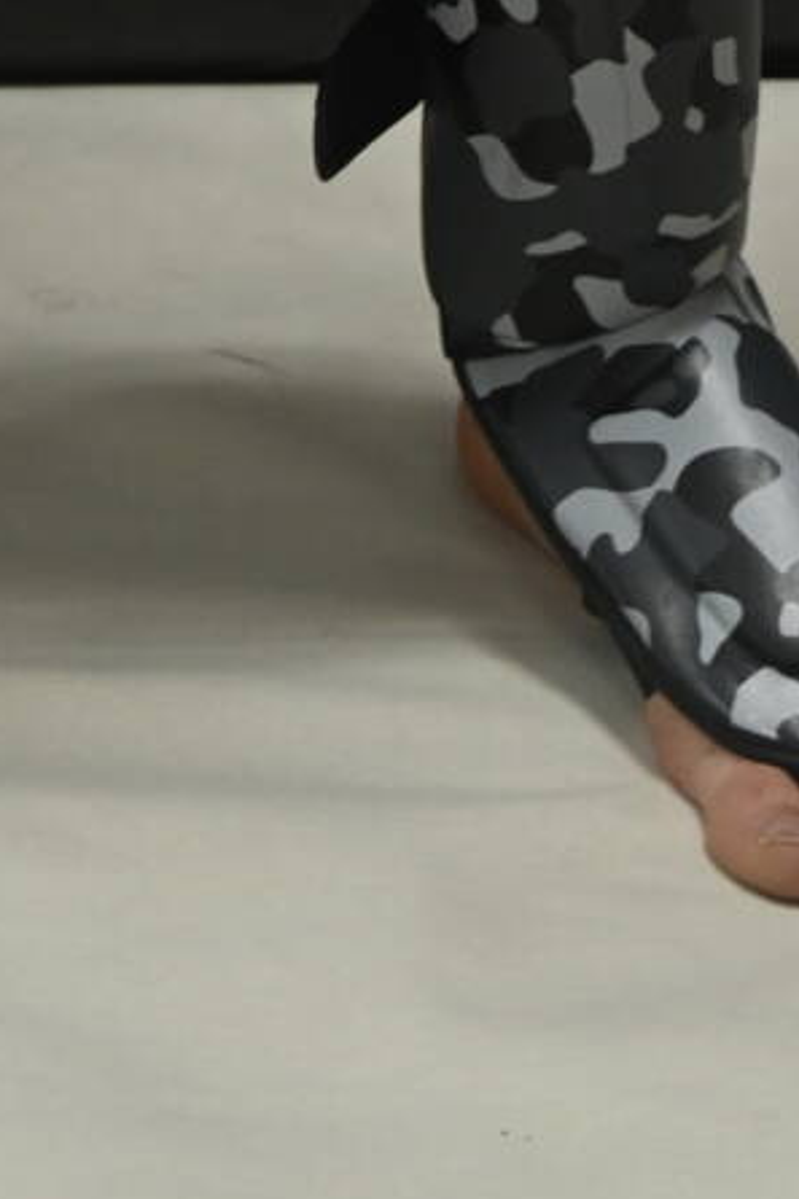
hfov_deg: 5.5
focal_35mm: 247
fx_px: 8229
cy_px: -2202
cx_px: -87
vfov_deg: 7.5
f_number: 3.2
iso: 800
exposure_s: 1/50
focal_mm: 43
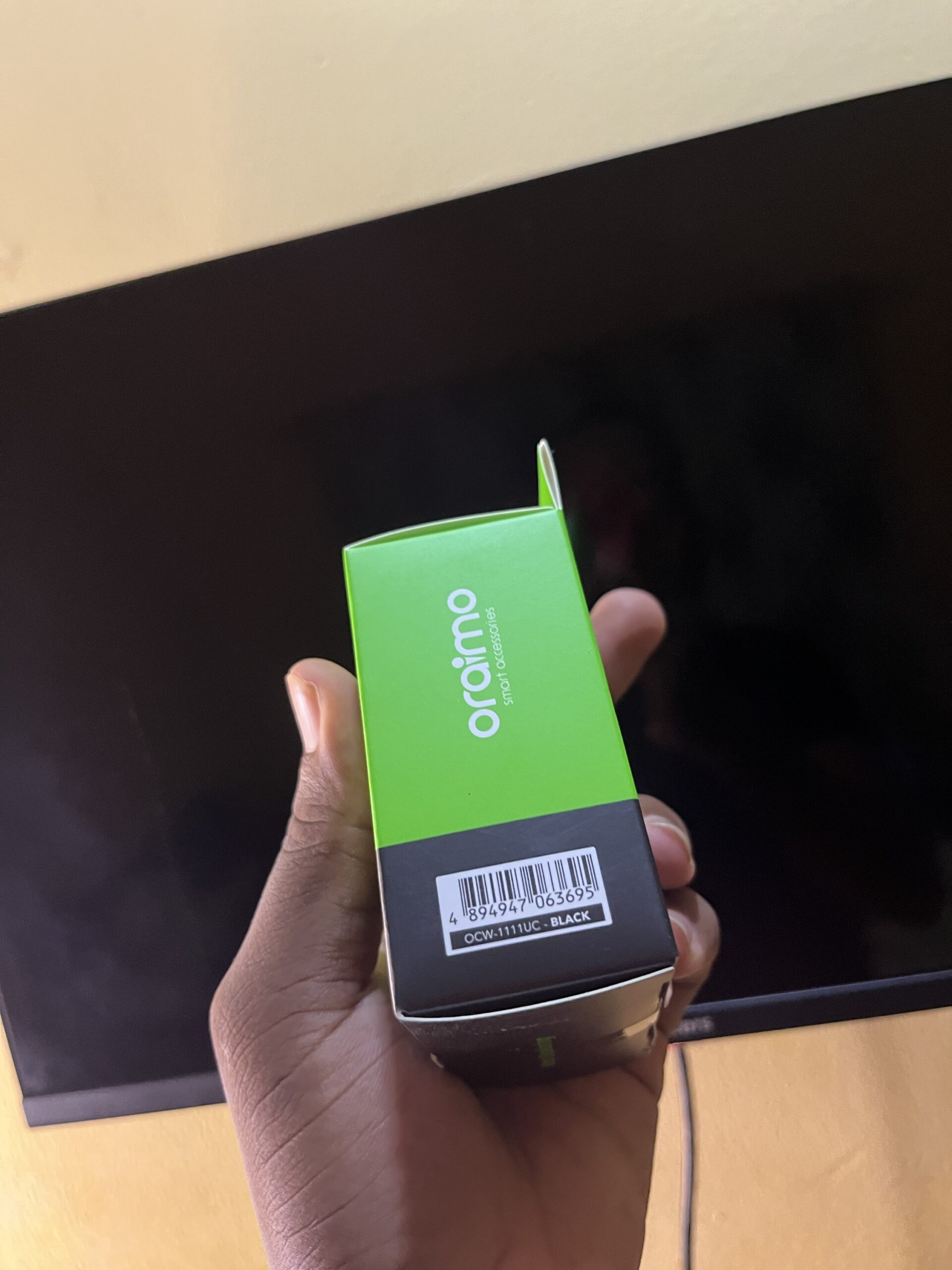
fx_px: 953
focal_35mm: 26
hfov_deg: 53.1
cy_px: 635
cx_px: 476
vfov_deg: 67.3
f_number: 1.6
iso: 400
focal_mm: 5.1
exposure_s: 1/33
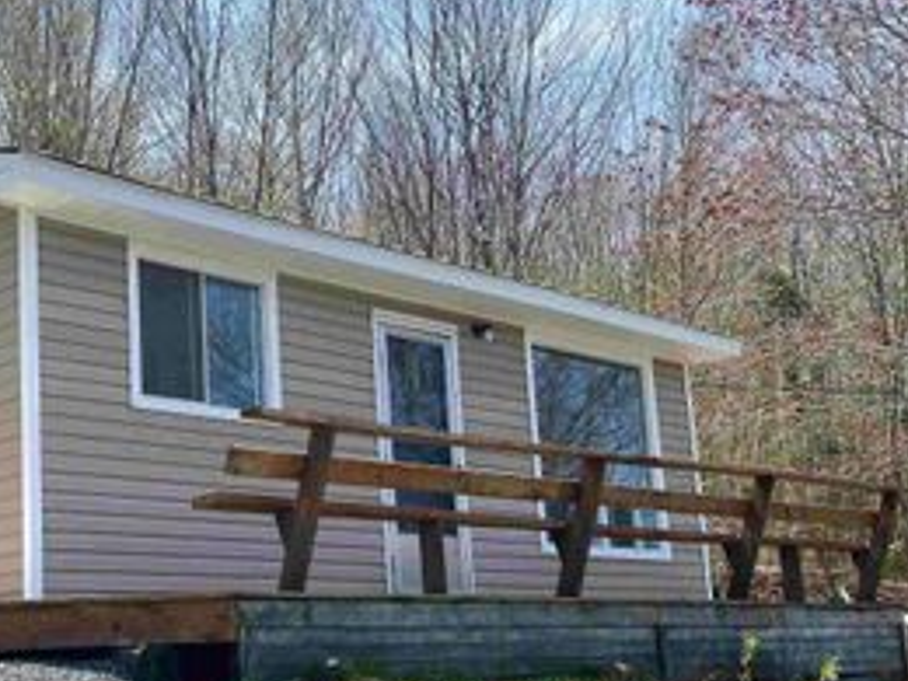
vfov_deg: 29.0
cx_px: 185
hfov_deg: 36.9
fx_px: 1312
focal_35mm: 50
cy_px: 438
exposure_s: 1/1779
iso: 32
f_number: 1.8
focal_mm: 4.25
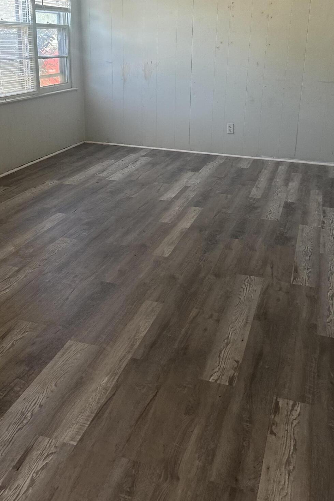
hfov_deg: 38.7
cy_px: 166
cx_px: 201
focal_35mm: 34
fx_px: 473
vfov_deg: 54.6
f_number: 1.78
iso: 250
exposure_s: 1/64
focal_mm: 6.86
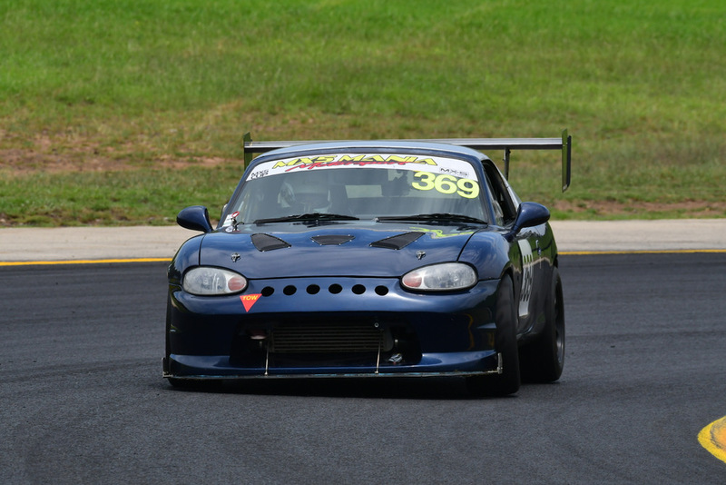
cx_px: 363
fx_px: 12104
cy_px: 242
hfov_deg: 3.4
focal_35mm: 600
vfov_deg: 2.3
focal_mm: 400
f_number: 11
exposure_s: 1/640
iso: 400
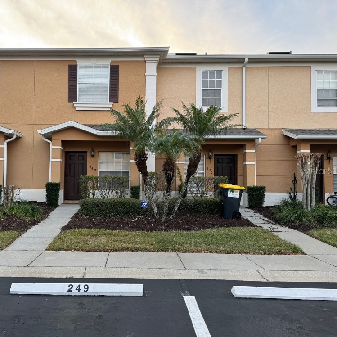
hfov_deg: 54.6
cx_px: 115
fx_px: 319
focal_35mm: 29
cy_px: 171
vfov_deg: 55.6
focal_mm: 6.86
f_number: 1.78
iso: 64
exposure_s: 1/121
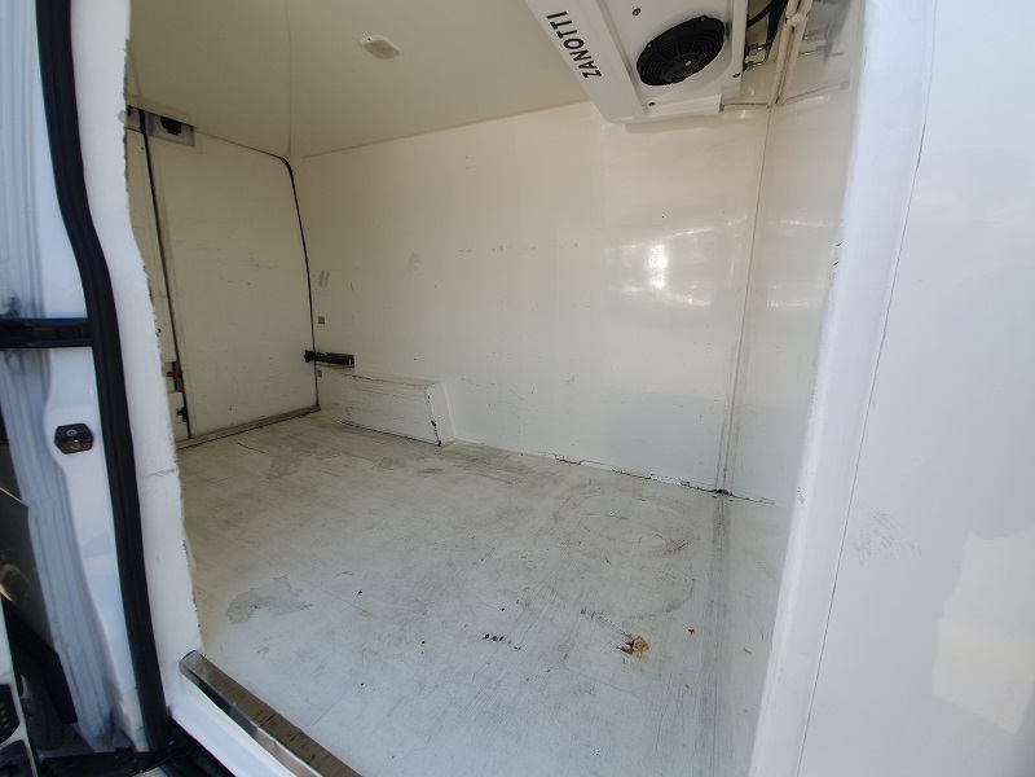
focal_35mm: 13
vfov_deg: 89.9
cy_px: 388
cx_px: 518
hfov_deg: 106.2
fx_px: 389
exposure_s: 1/289
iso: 50
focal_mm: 1.8
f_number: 2.2
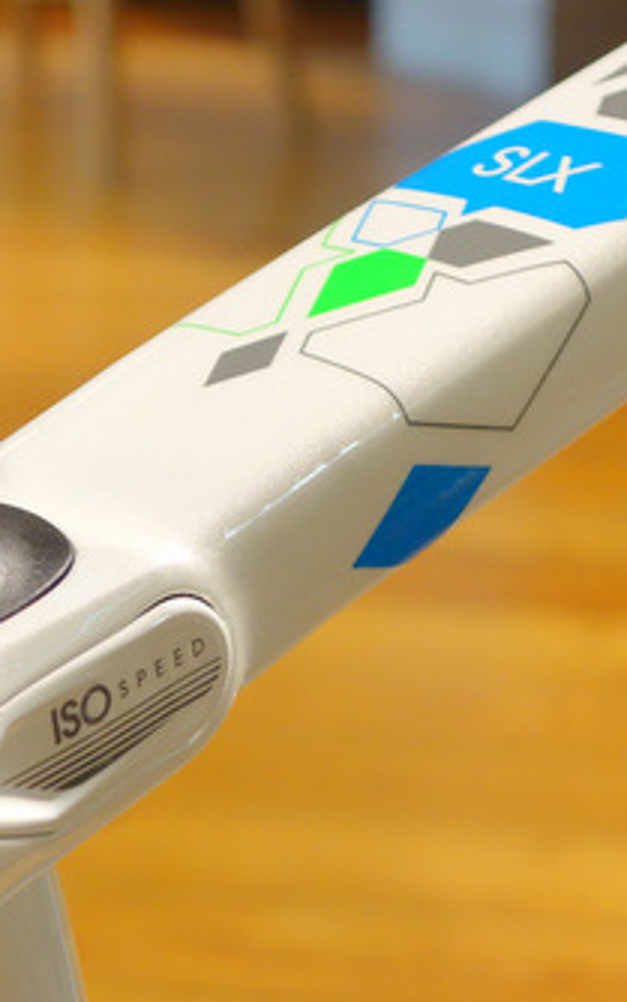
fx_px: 3934
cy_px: 639
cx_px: 333
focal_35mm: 144
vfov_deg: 14.5
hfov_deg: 9.1
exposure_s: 1/20
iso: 800
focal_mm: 22.01
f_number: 3.5
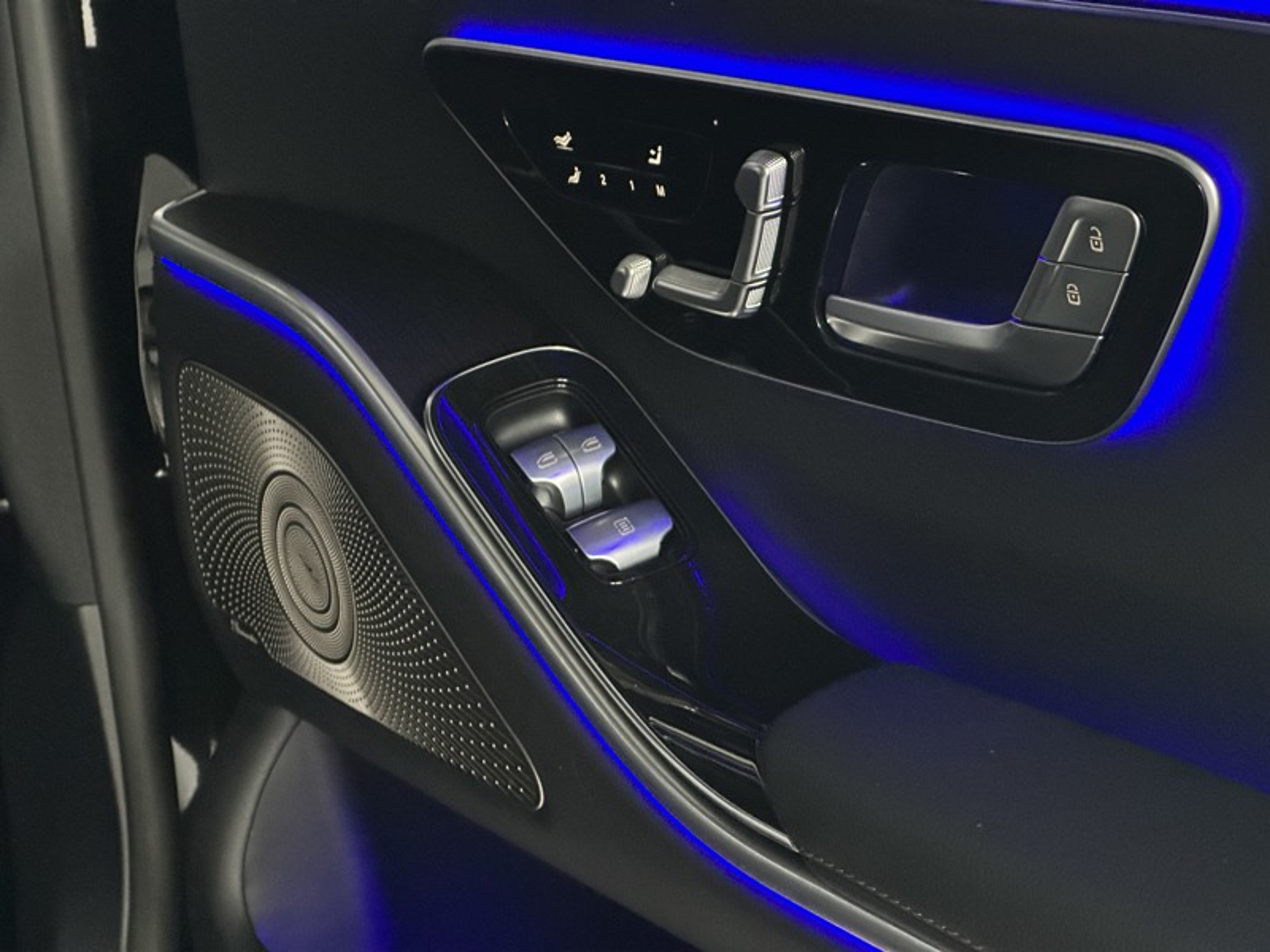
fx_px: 2825
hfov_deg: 25.3
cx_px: 635
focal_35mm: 77
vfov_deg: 19.1
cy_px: 476
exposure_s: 1/23
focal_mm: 9
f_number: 2.8
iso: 1600
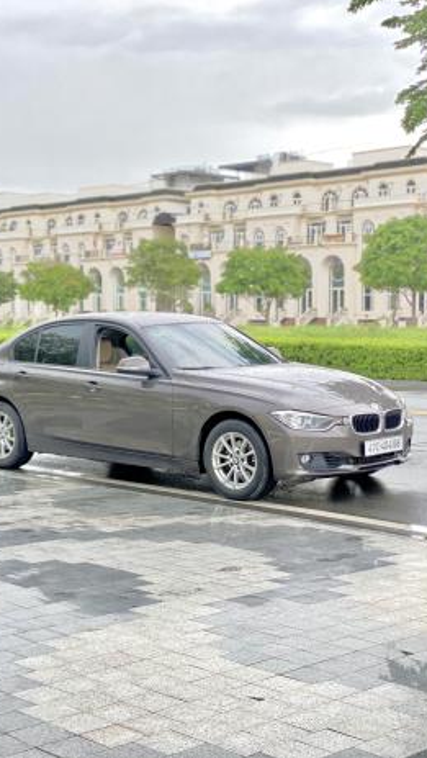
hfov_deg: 21.1
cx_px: 183
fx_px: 1145
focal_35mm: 57
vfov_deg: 36.6
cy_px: 378
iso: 40
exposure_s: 1/122
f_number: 2
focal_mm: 6
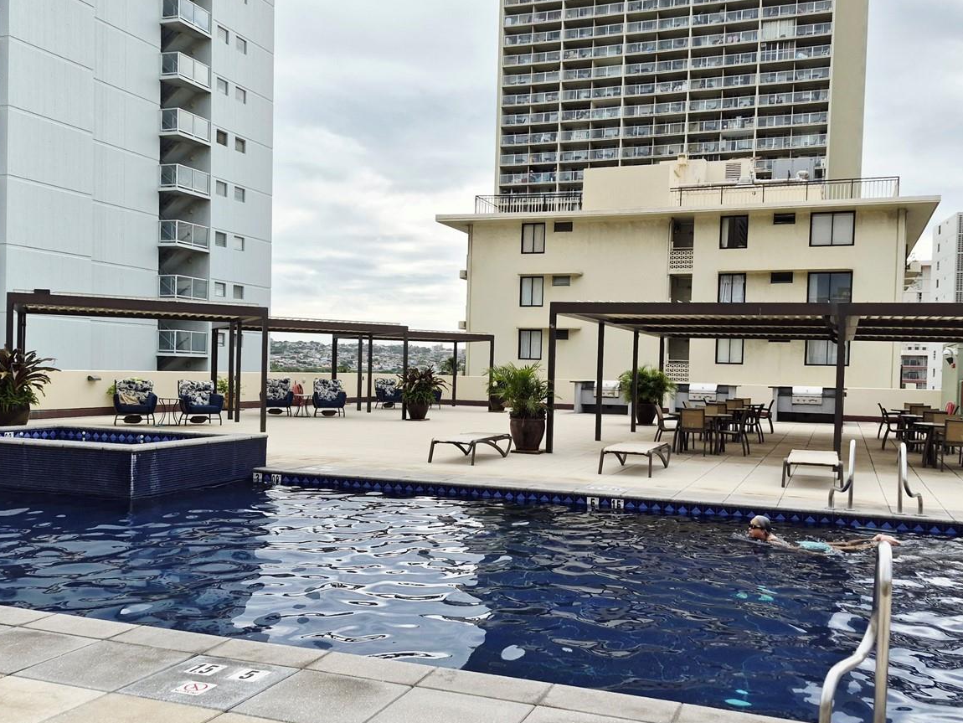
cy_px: 387
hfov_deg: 56.8
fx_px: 890
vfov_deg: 44.1
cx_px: 487
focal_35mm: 32
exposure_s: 1/5000
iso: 80
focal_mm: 5.4
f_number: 1.8
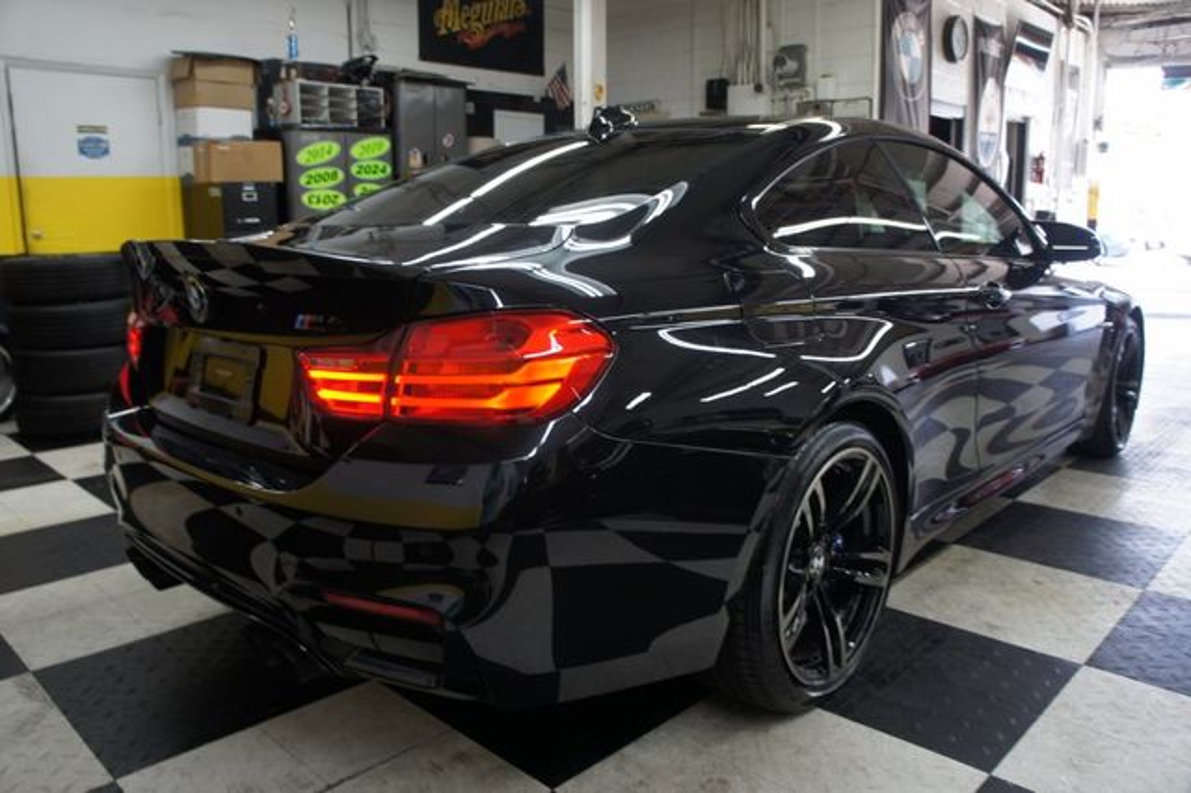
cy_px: 396
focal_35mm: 27
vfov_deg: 47.9
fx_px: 893
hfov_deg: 67.4
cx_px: 596
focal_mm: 18
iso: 200
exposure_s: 1/30
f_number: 4
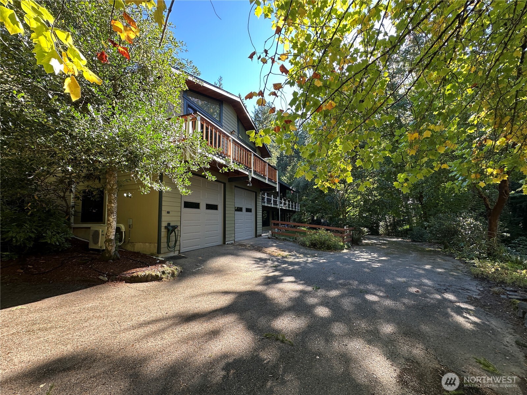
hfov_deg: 102.1
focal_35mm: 14
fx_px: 213
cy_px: 198
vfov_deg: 85.7
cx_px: 264
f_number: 2.2
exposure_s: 1/113
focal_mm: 2.22
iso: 40
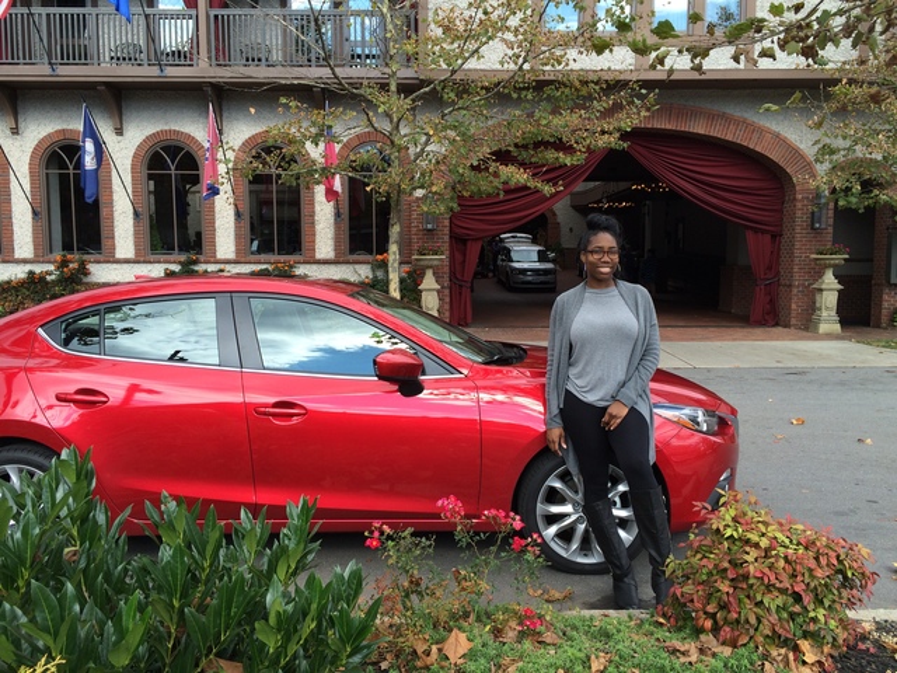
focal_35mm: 29
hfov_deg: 61.7
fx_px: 751
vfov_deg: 48.2
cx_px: 448
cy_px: 336
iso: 32
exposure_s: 1/488
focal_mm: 4.15
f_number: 2.2
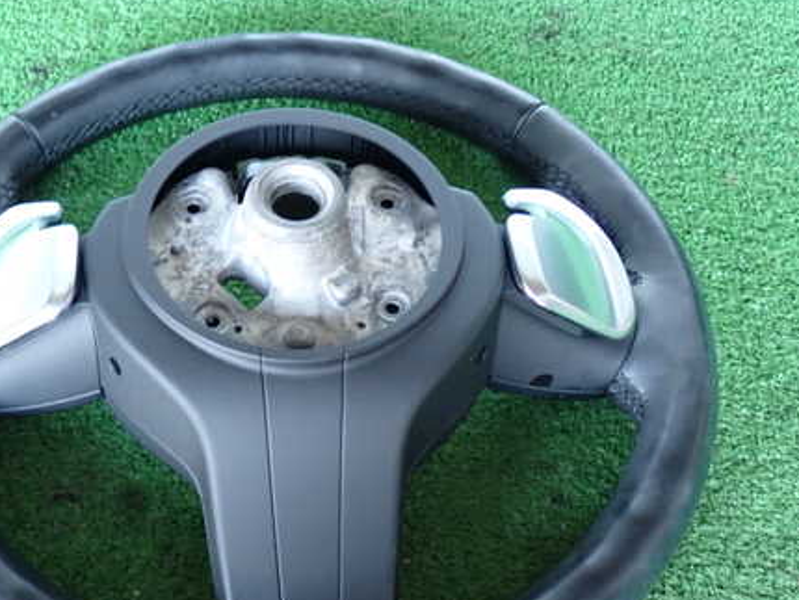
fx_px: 1224
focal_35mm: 53
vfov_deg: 27.5
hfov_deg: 35.9
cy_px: 362
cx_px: 284
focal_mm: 6.83
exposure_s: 1/30
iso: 800
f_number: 2.7
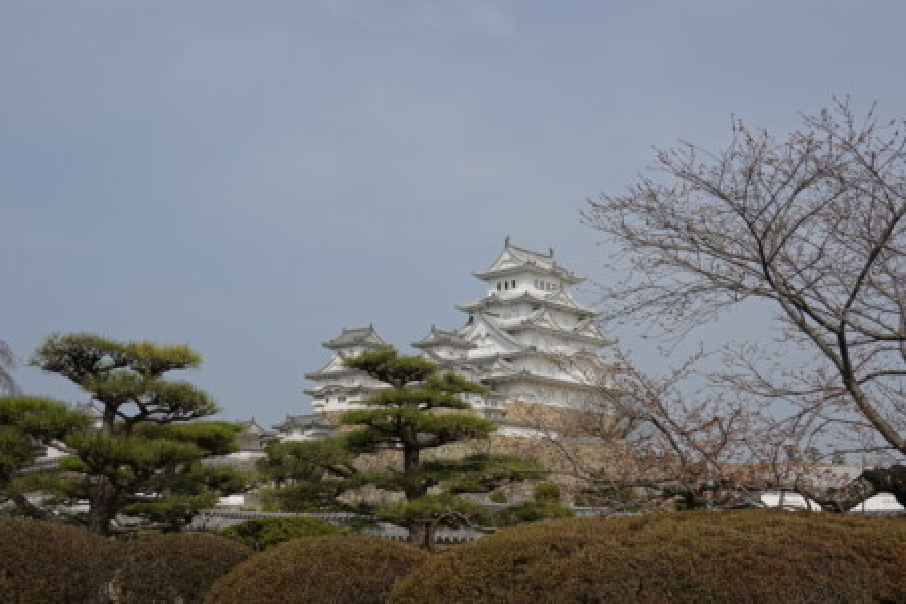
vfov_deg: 28.6
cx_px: 453
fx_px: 1183
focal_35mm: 47
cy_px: 302
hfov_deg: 41.9
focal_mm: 17.53
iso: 125
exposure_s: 1/1000
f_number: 5.6
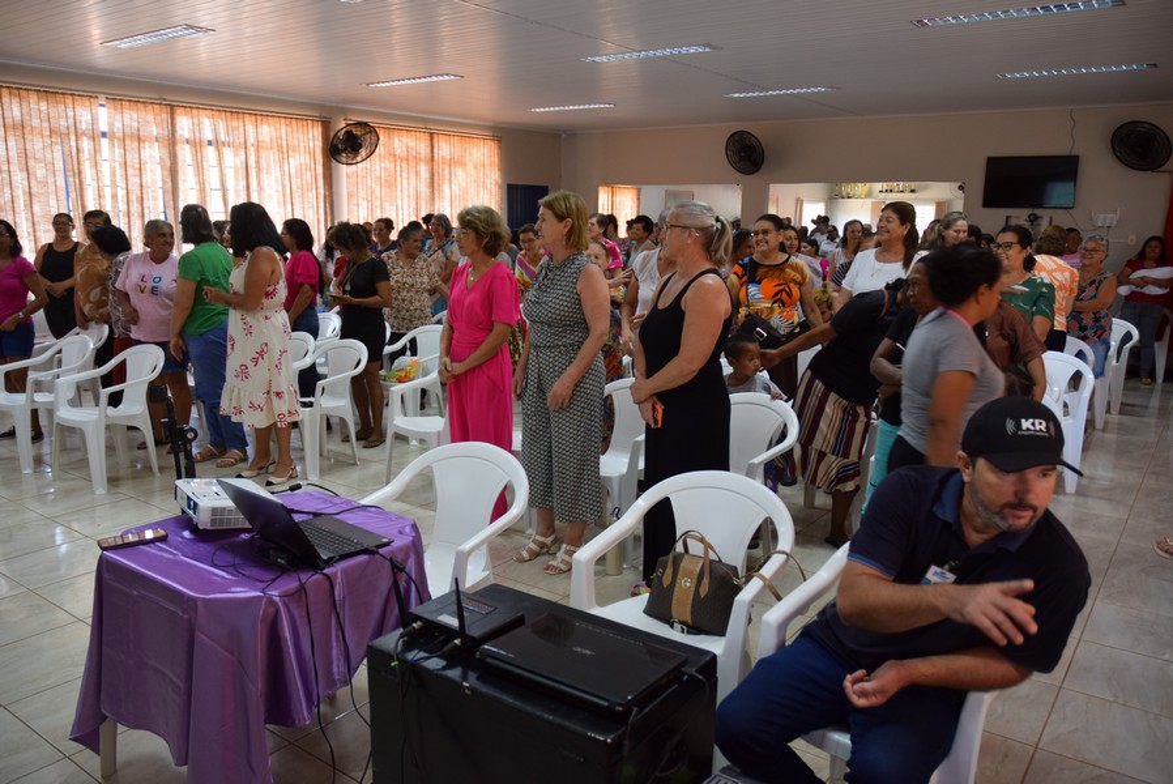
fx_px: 880
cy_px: 392
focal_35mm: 27
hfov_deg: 67.3
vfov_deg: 48.0
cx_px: 586
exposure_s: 1/60
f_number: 4
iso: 560
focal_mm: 18
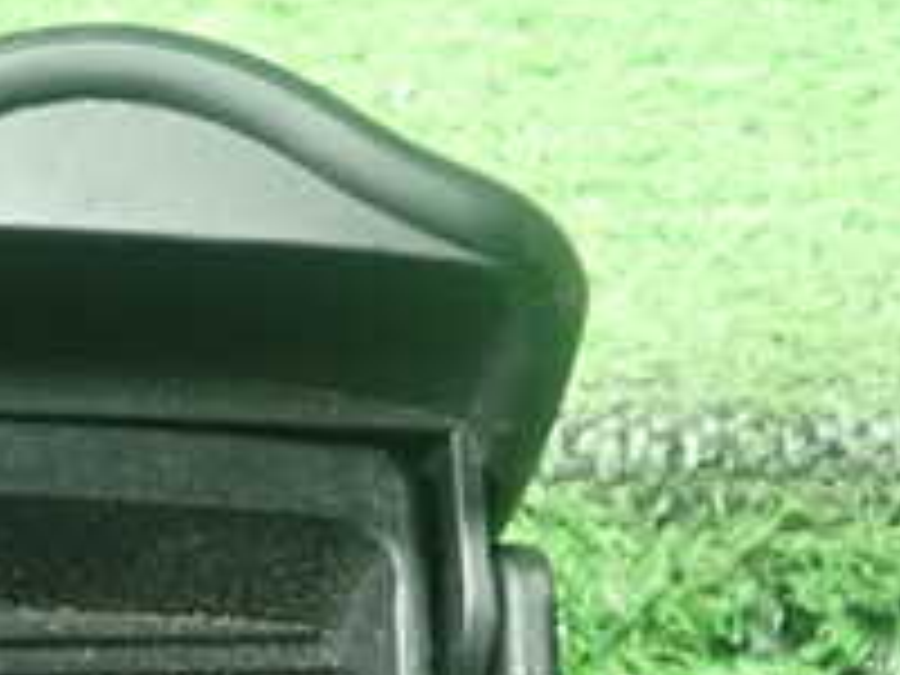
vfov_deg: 16.0
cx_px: -256
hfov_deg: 20.0
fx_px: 2340
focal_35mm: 90
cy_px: 706
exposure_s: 1/50
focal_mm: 5.5
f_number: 2.3
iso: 800
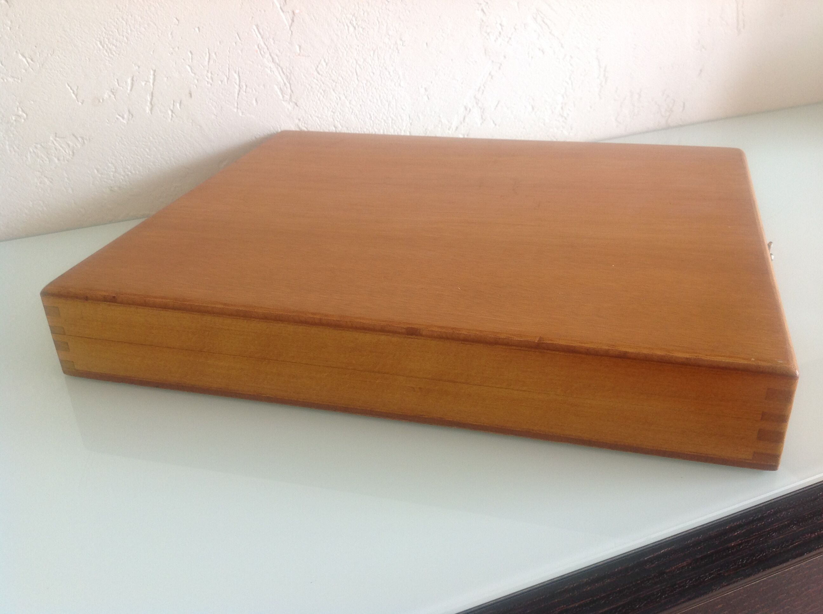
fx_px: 831
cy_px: 307
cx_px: 412
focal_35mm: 35
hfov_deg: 52.7
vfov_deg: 40.6
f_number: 2.4
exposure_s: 1/30
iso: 50
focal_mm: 4.28
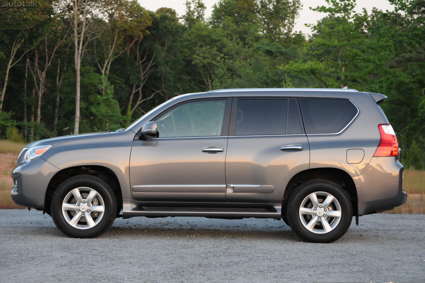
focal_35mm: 112
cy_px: 142
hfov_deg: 18.2
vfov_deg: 12.1
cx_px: 212
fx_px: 1327
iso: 2000
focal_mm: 75
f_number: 6.3
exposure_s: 1/320
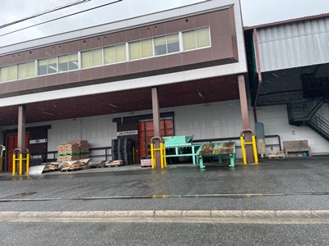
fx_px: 247
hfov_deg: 67.3
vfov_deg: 53.1
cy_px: 123
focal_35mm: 26
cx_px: 164
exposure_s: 1/437
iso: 32
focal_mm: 4.2
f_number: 1.6
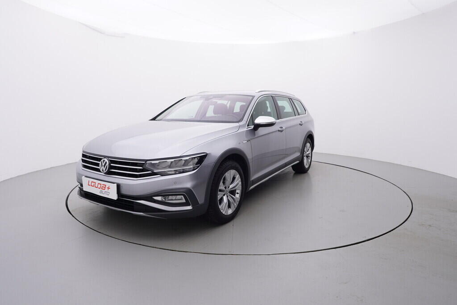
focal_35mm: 22
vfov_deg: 56.2
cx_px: 228
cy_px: 152
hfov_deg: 77.3
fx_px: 286
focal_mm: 15
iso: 200
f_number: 5
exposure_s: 1/80
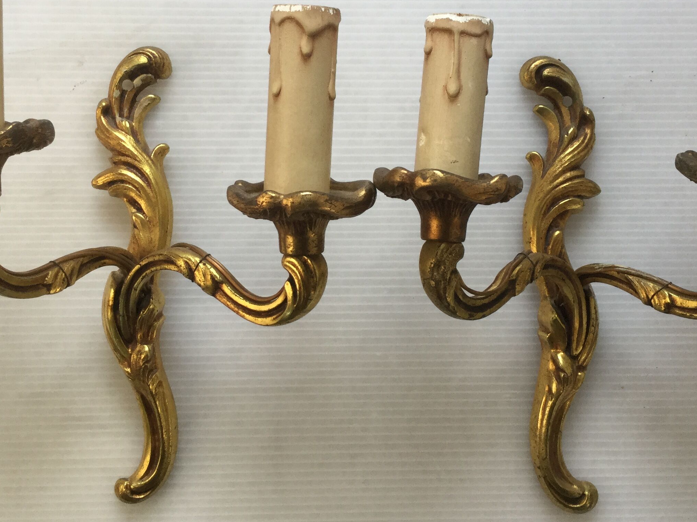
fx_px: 1007
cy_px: 181
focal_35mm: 50
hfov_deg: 38.2
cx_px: 357
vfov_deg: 28.9
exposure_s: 1/33
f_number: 2.4
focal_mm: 3.3
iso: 25
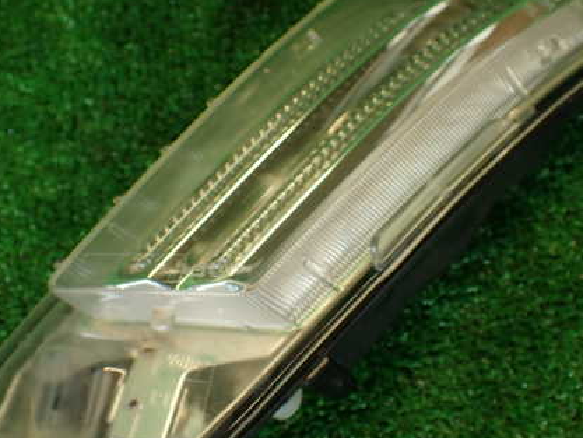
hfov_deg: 41.2
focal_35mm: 46
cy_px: 242
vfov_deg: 31.5
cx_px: 298
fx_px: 775
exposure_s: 1/60
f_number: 2.4
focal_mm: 5.79
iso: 200
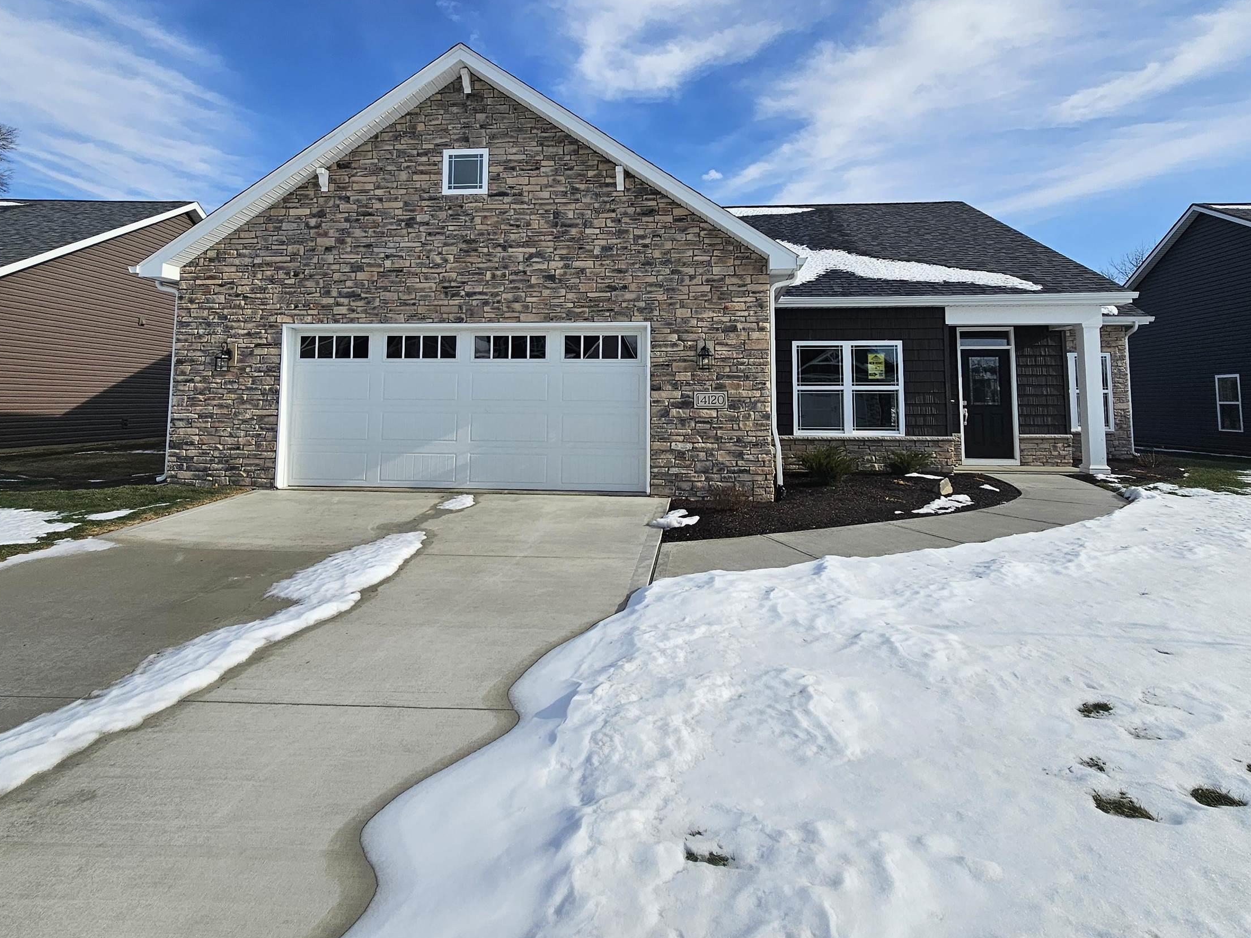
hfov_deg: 87.8
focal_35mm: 18
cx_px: 633
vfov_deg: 69.9
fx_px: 650
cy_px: 329
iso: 50
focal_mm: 2.2
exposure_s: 1/4517
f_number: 2.2
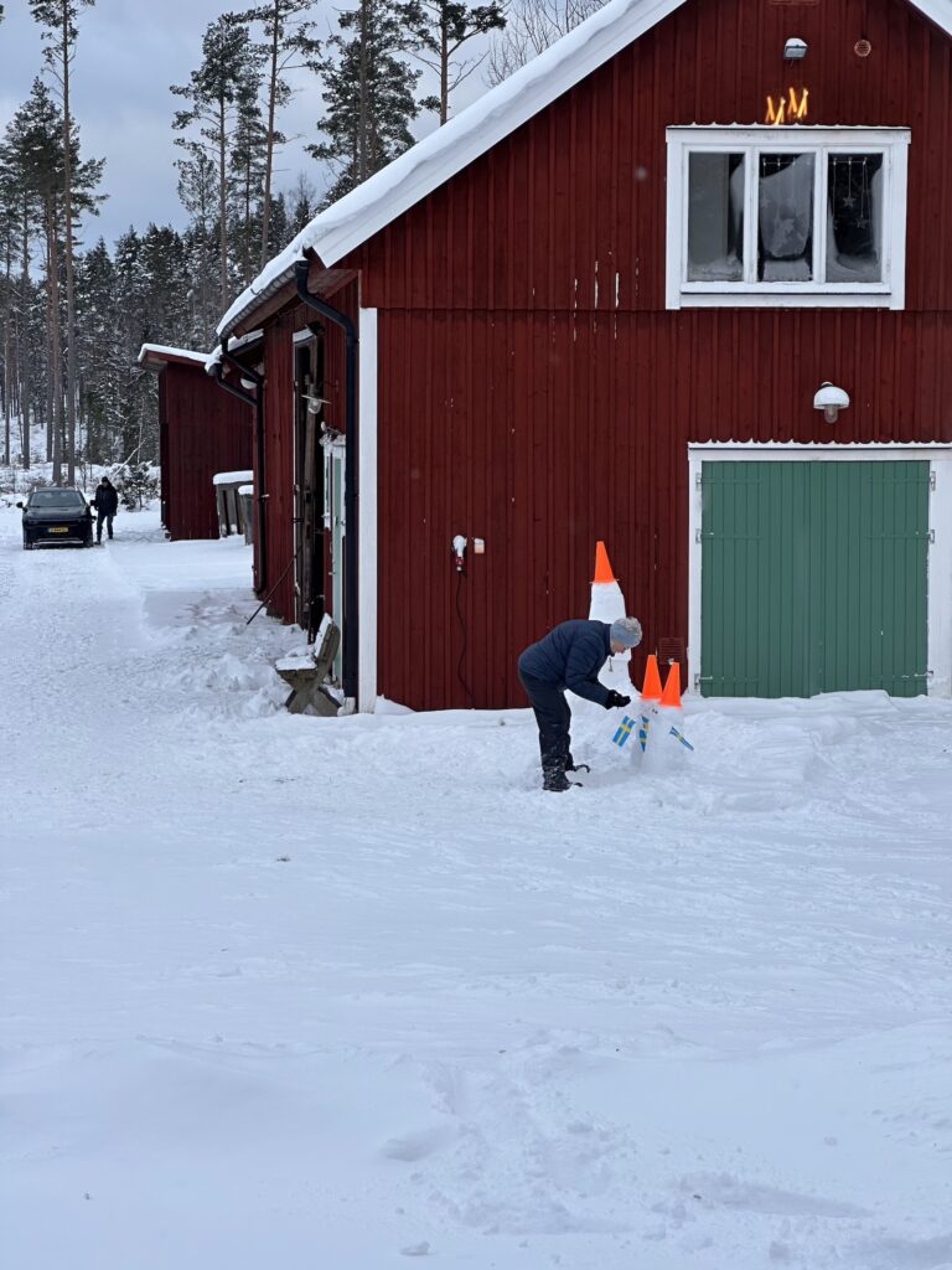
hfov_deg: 19.1
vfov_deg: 25.3
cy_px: 635
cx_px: 476
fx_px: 2824
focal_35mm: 77
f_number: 2.8
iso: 32
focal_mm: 9
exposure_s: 1/100
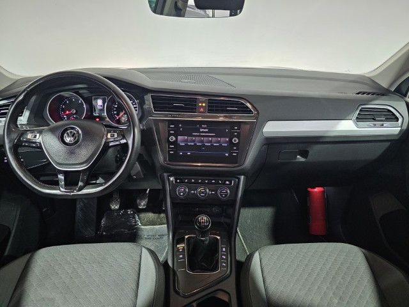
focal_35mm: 23
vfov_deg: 58.9
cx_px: 204
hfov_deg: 73.9
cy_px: 154
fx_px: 272
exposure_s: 1/50
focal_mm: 6.3
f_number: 1.7
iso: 640
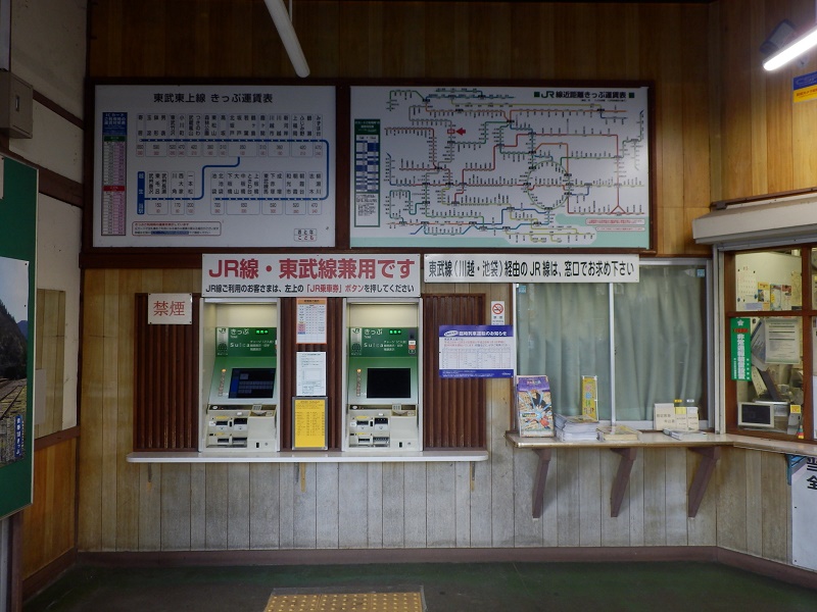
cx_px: 408
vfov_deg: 46.8
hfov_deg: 60.0
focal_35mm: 30
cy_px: 306
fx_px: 708
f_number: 3.5
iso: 125
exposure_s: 1/30
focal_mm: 5.3
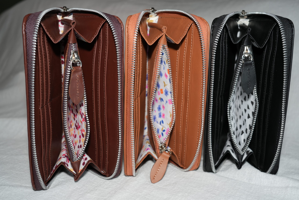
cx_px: 150
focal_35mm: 39
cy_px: 100
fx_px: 324
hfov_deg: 49.6
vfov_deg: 34.2
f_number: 5.6
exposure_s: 1/125
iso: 200
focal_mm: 39
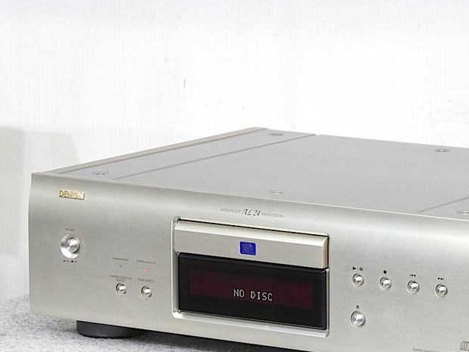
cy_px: 221
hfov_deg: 9.4
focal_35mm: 210
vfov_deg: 7.1
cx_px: 363
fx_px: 2846
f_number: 5.3
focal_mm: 24.2
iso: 200
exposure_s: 1/5
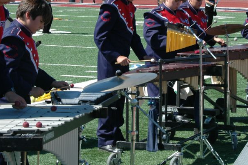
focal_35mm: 134
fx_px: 923
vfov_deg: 10.2
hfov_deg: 15.3
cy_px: 29
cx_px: 171
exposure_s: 1/250
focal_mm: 52
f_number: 8
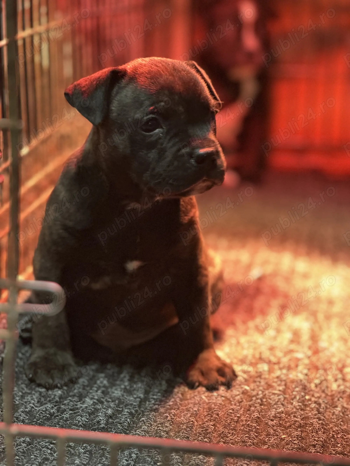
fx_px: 1038
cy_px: 233
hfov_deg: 19.1
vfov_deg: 25.3
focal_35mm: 77
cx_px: 175
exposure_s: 1/14
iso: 400
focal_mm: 9
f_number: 2.8
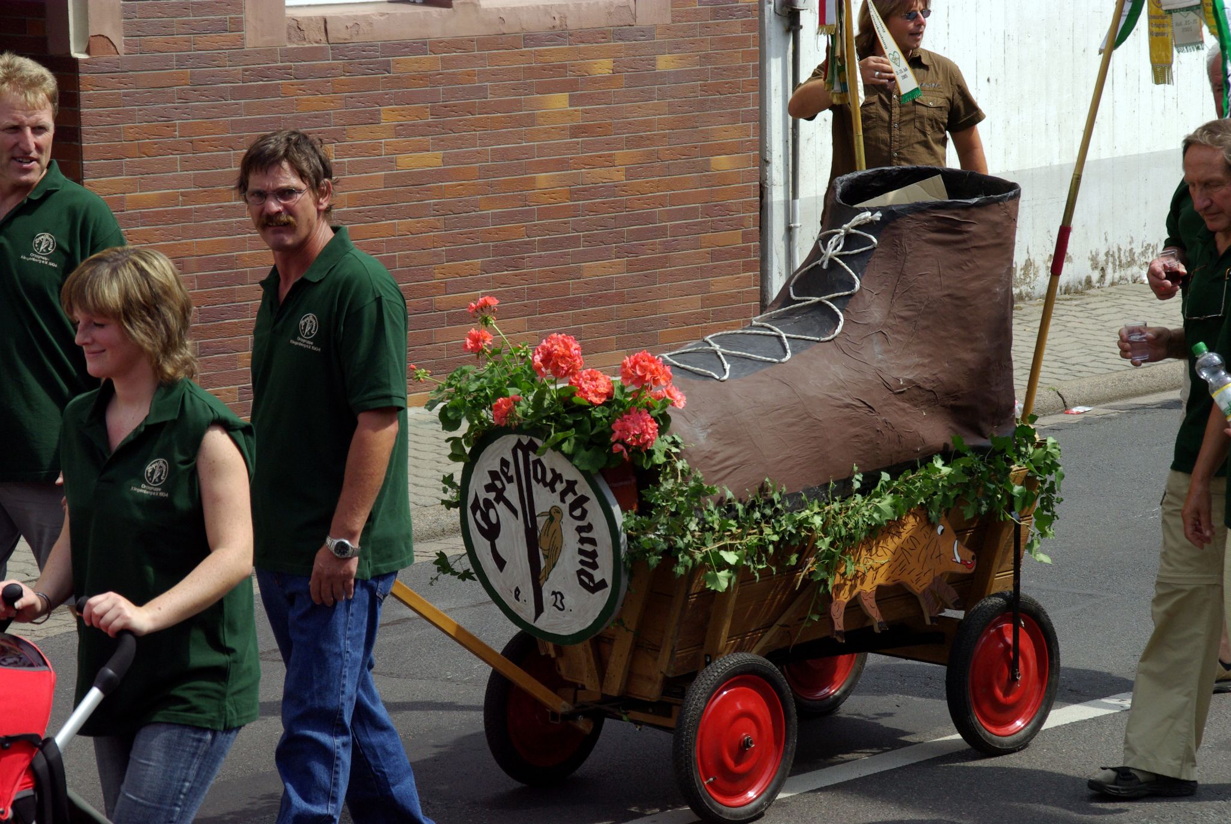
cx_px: 616
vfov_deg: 10.2
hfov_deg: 15.2
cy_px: 412
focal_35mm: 135
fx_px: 4621
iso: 400
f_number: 8
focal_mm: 90
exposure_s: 1/750
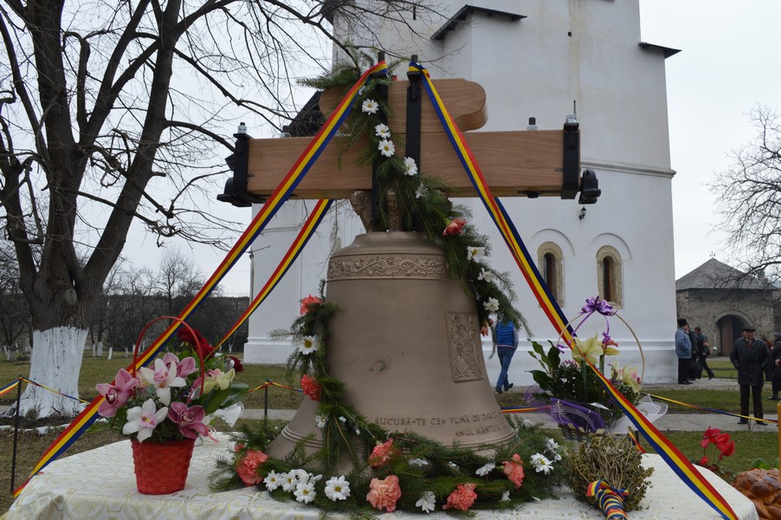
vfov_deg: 43.5
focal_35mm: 30
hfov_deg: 62.0
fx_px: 650
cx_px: 390
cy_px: 260
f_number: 7.1
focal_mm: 20
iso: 100
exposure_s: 1/250
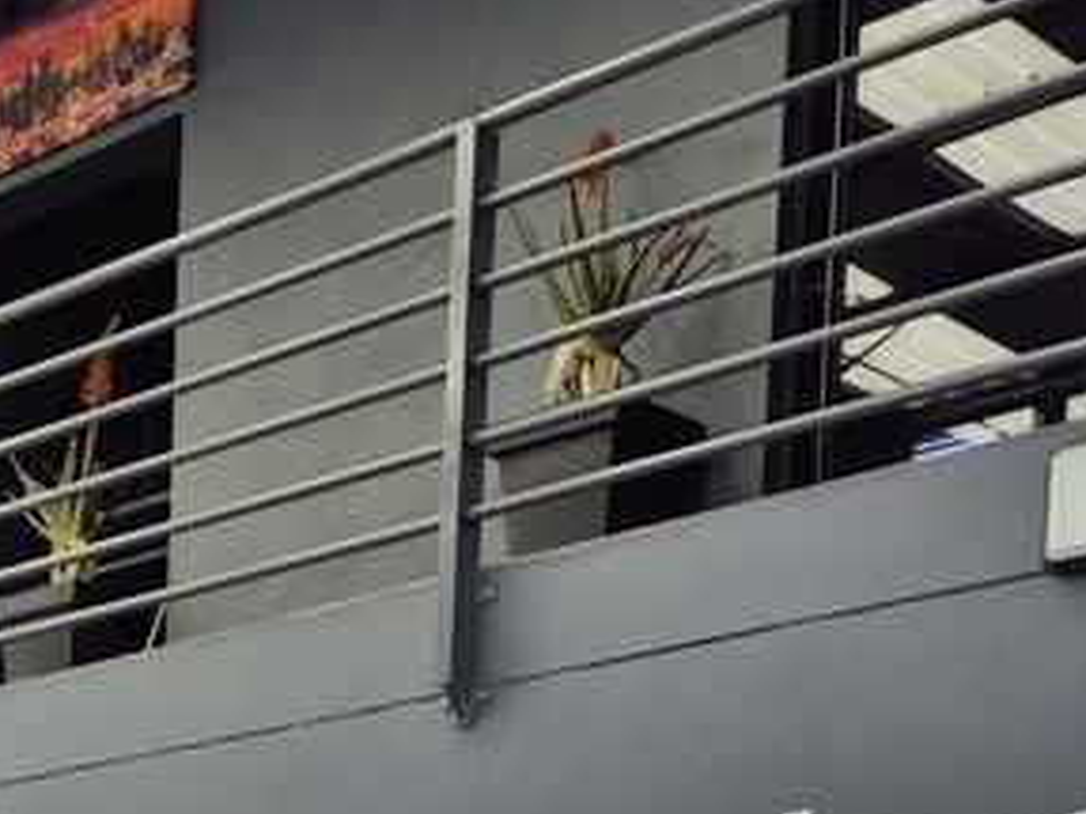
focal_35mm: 82
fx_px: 2571
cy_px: 1420
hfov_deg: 22.5
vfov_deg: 15.6
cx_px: -106
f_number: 1.8
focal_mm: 5.4
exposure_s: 1/326
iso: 25
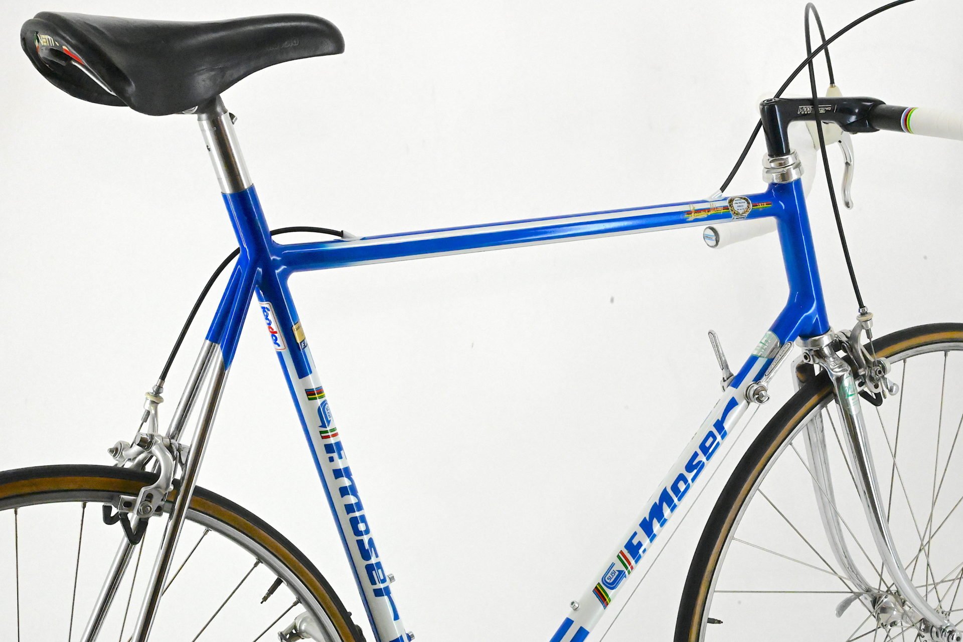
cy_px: 321
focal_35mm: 70
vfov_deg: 19.4
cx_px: 482
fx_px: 1872
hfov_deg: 28.9
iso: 20000
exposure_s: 1/640
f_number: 20
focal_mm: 70
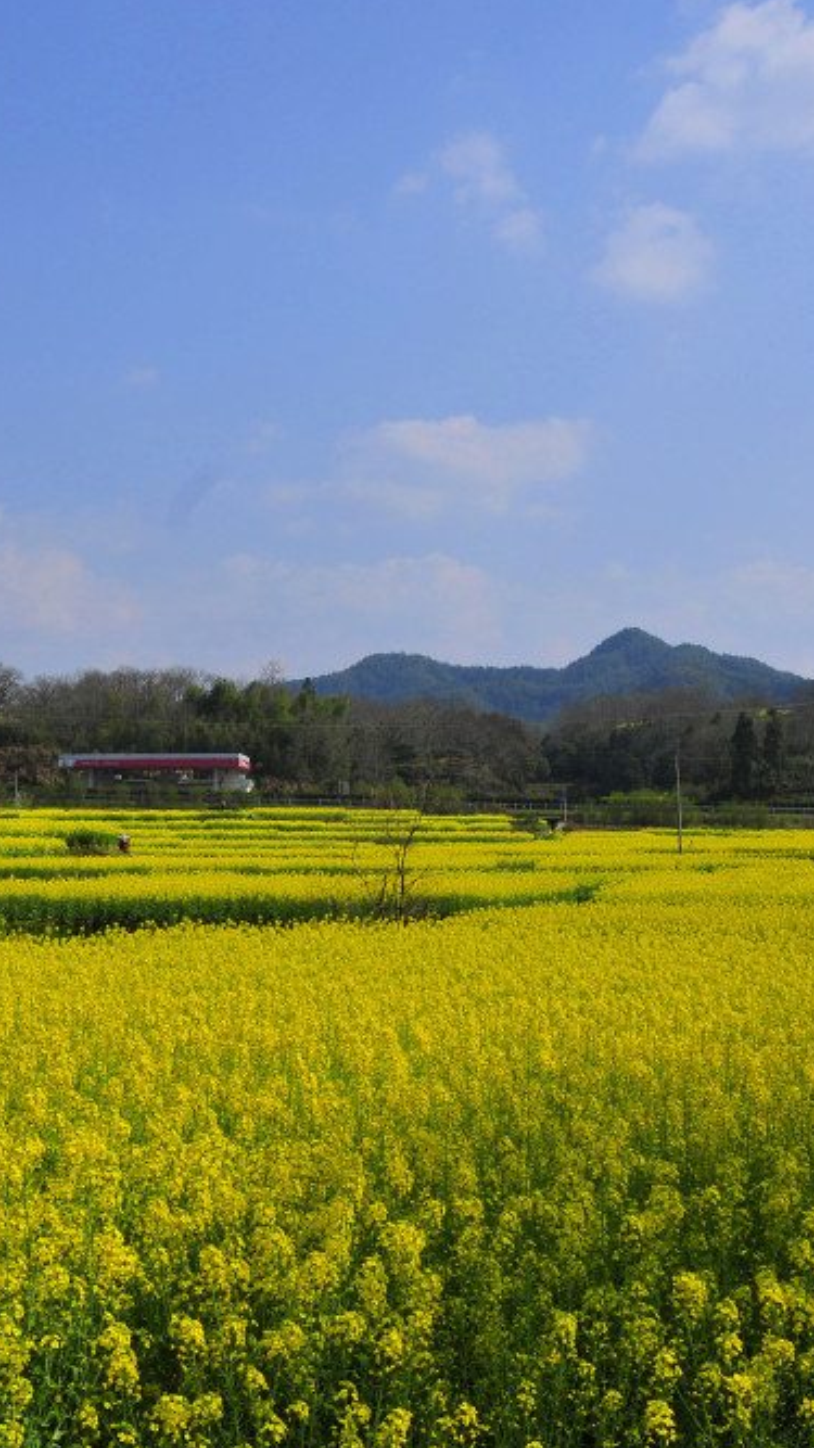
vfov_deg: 39.2
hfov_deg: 22.6
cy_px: 729
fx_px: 2034
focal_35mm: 53
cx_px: 317
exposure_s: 1/500
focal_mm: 22
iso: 200
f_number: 11
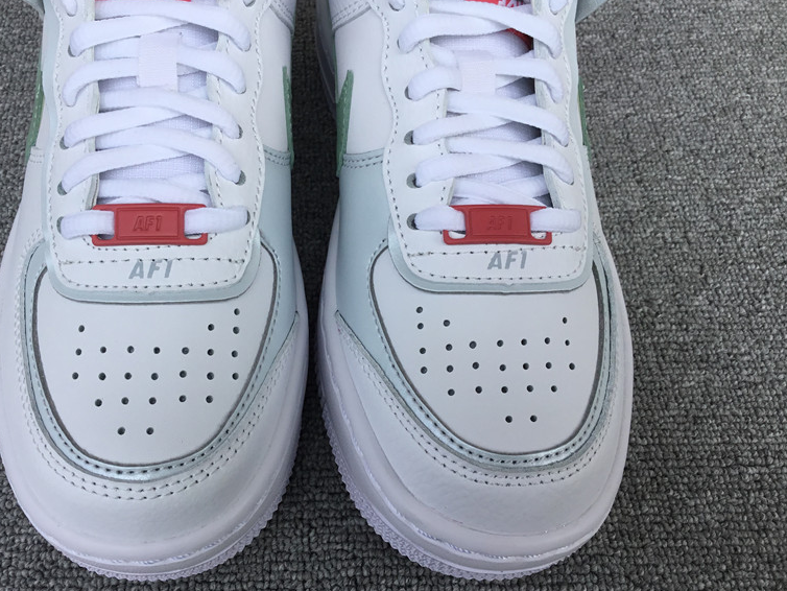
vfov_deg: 38.7
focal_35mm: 37
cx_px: 325
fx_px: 841
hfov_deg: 49.9
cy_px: 305
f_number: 2.4
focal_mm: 3.3
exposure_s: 1/734
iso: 25
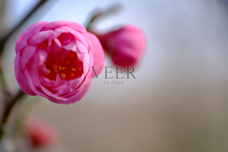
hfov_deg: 27.0
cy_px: 76
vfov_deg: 18.2
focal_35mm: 75
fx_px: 475
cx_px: 114
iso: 160
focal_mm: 50
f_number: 2.8
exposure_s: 1/350
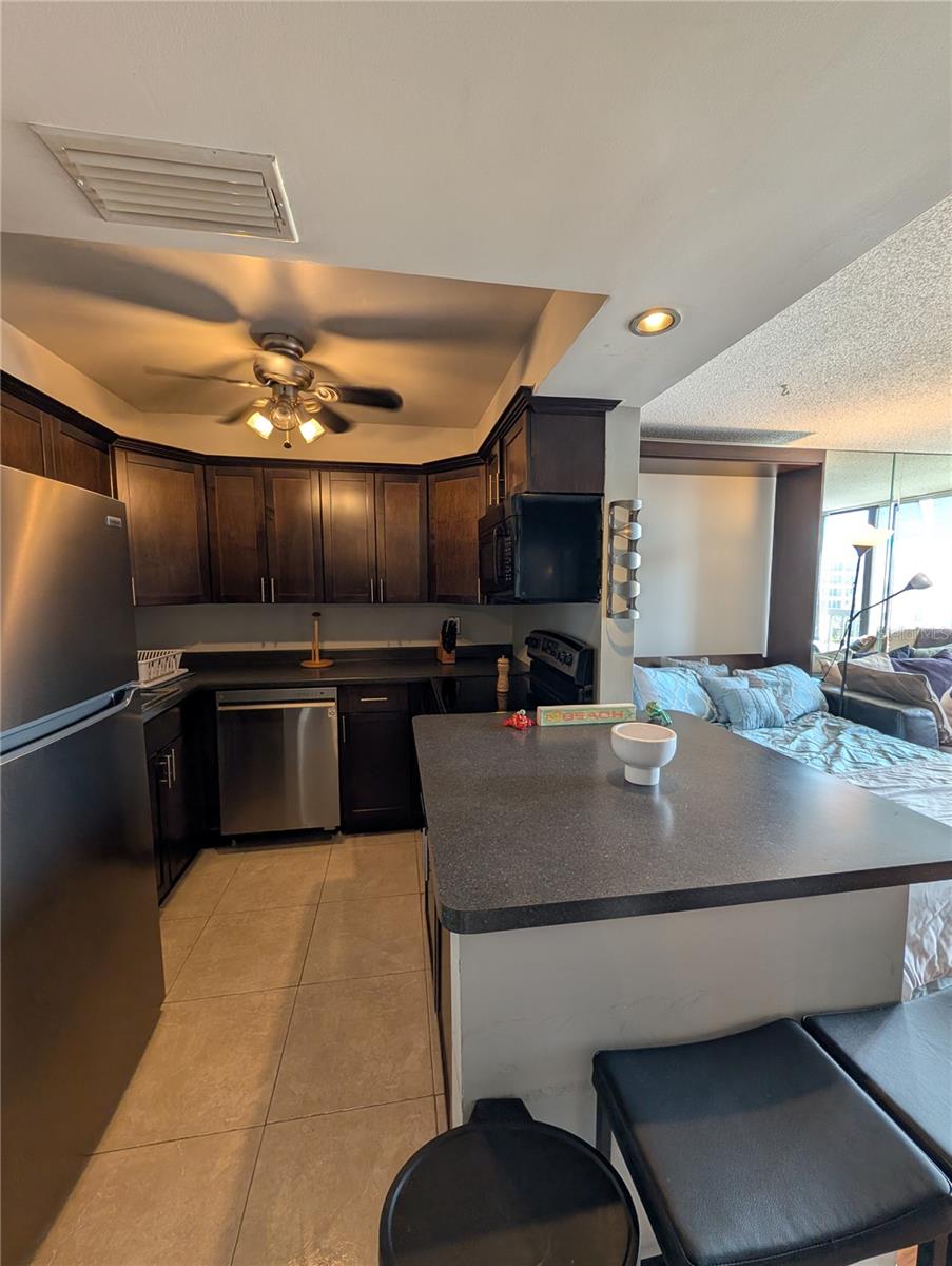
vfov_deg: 110.5
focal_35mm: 12
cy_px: 633
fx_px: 439
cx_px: 476
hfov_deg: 94.6
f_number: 1.7
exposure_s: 1/60
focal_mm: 2.02
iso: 56
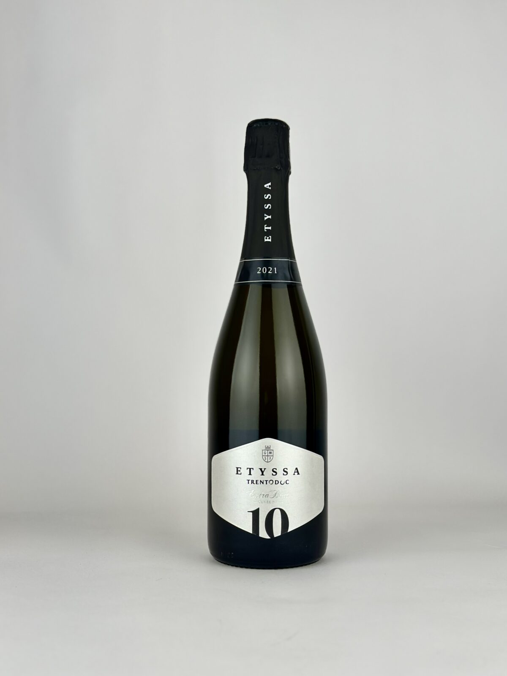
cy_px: 338
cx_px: 254
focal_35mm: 48
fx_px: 937
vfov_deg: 39.7
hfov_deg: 30.3
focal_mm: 6.86
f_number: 1.78
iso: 80
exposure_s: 1/850
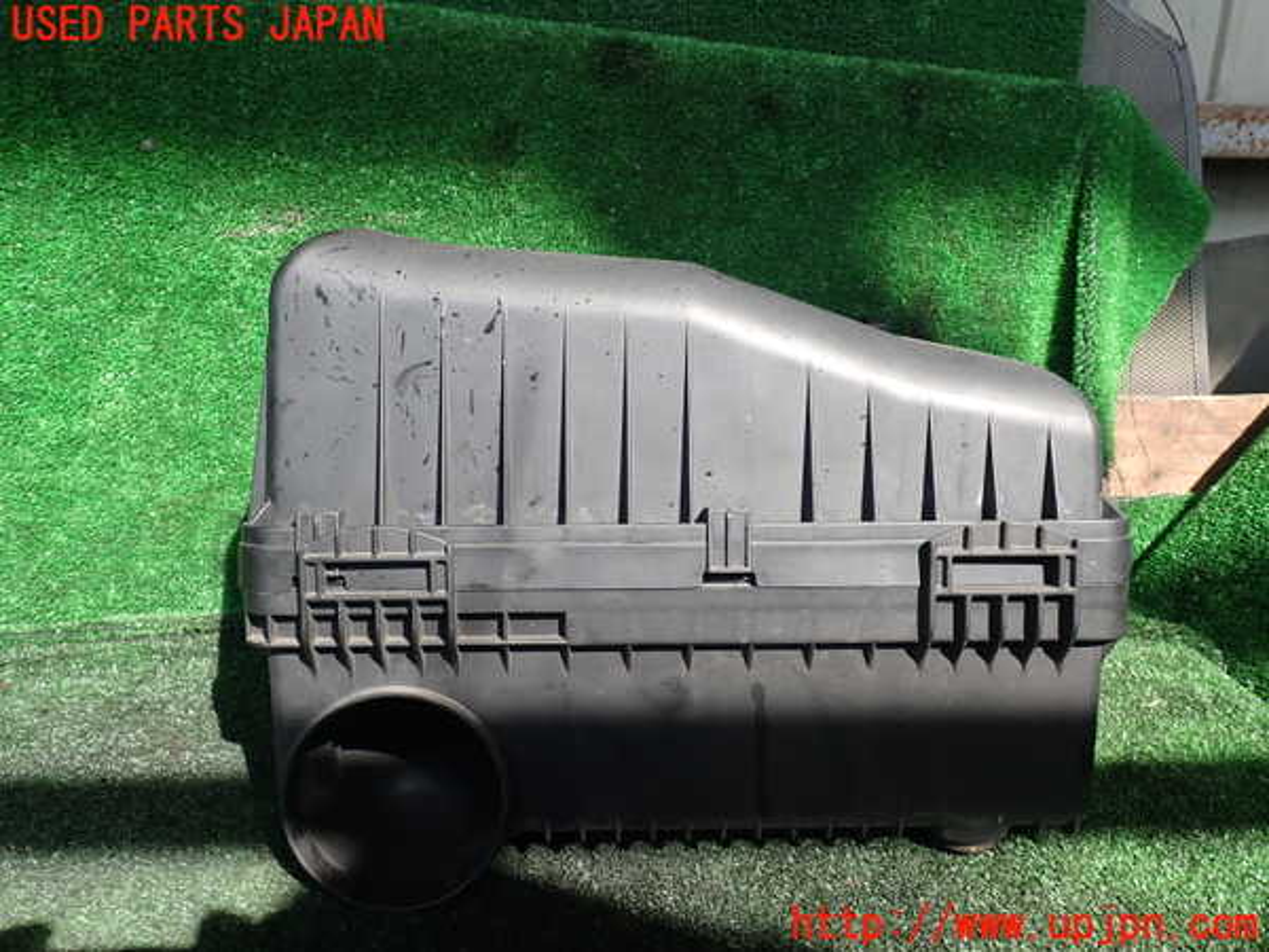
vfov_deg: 46.8
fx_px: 1100
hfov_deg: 60.0
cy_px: 476
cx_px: 634
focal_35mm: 30
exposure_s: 1/320
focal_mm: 5.4
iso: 100
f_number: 3.2
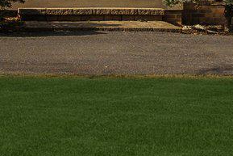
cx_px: -26
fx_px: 1146
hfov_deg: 11.4
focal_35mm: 177
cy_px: -156
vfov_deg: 7.5
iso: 200
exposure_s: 1/640
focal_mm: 25
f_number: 7.1
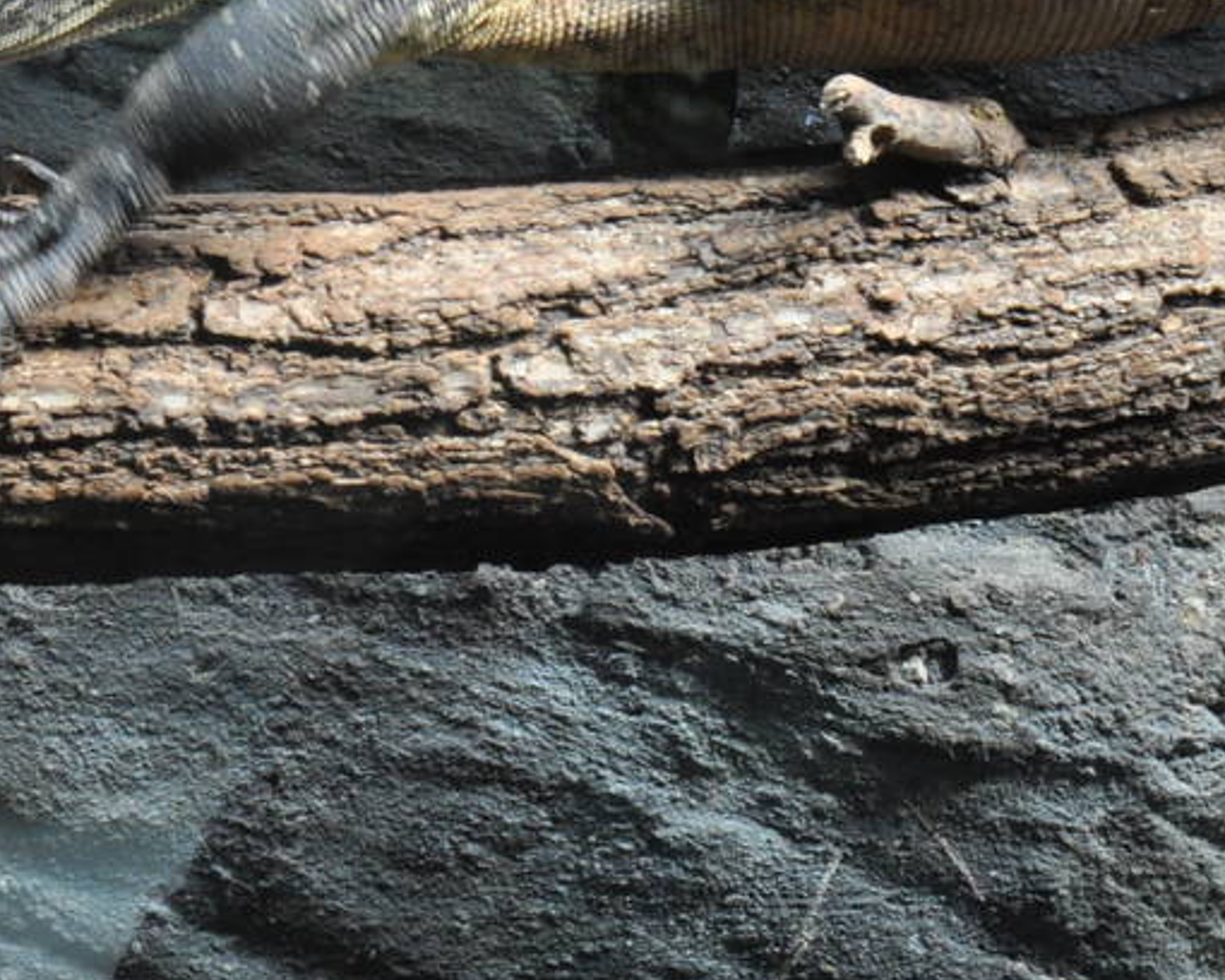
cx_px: 670
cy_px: -114
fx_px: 8791
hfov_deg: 8.0
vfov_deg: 6.4
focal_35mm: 242
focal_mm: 55
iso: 800
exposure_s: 1/90
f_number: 9.5
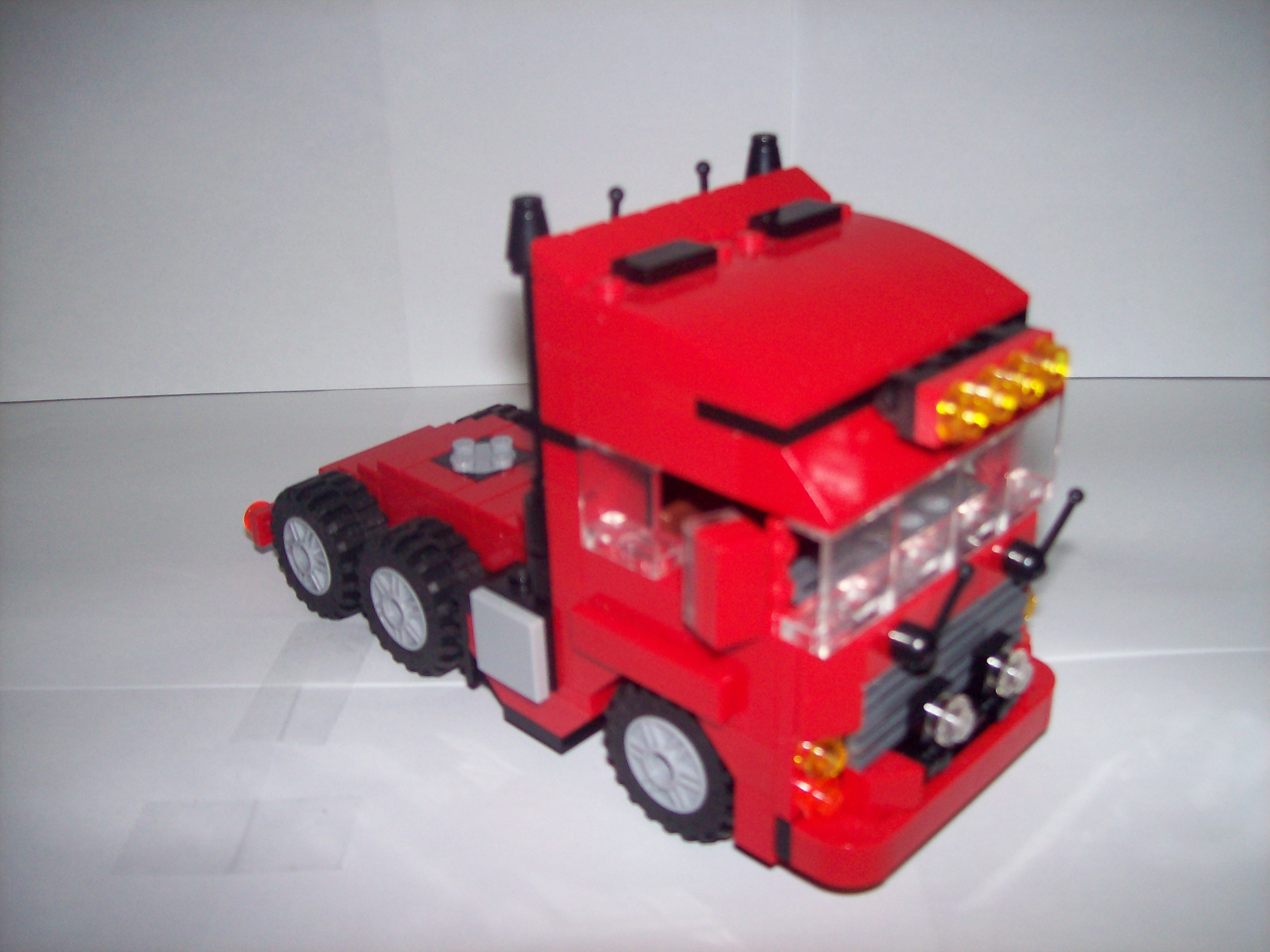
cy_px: 476
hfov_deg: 51.4
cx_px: 635
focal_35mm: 36
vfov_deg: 39.6
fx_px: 1320
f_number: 2.7
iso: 80
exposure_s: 1/64
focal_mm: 6
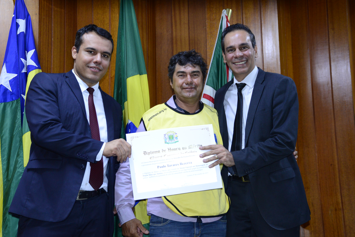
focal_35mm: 55
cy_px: 118
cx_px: 178
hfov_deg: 36.2
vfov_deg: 24.6
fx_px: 543
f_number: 5
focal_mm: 55
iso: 2500
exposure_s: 1/50
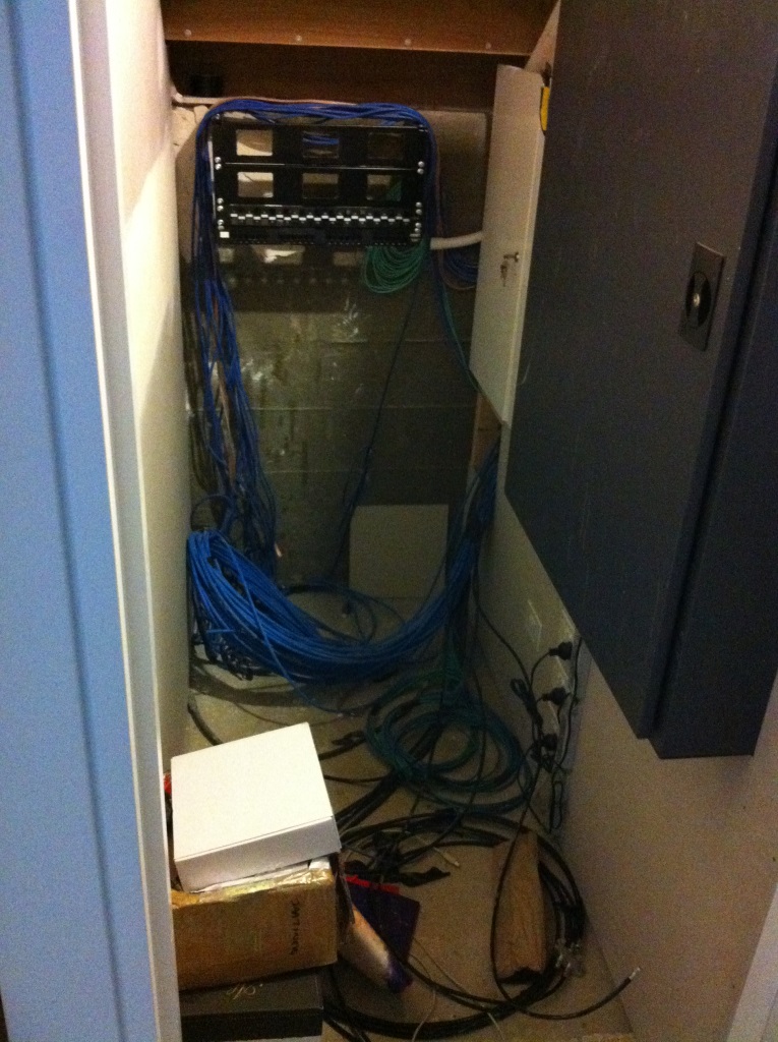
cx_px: 389
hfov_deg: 40.6
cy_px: 521
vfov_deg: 52.7
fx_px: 1051
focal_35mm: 35
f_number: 2.8
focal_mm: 3.85
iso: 1000
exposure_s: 1/15
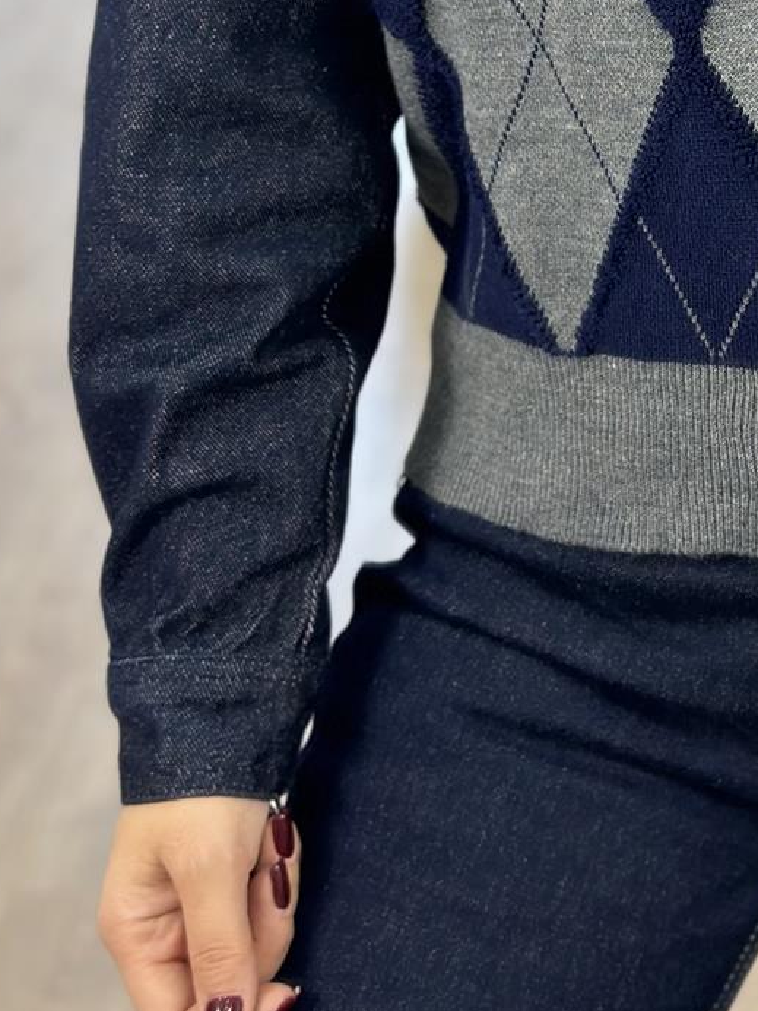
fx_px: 3241
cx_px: 854
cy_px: -9
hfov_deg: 13.1
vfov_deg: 17.3
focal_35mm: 111
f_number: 1.78
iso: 160
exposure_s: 1/100
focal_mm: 6.86
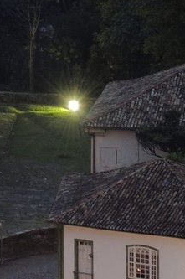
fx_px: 10044
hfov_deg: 1.1
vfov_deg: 1.6
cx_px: -196
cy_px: -271
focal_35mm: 1299
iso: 100
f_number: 8
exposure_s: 6
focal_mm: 180
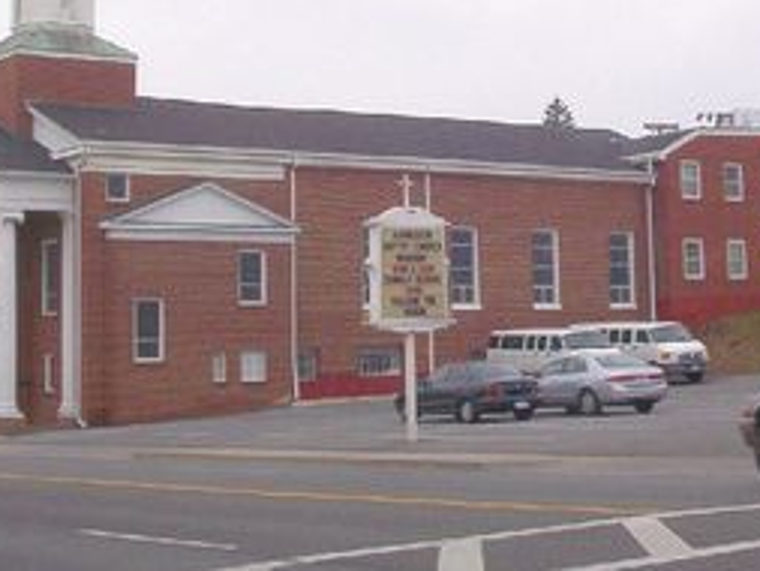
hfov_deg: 23.7
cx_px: 496
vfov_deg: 17.7
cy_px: 44
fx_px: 1801
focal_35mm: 82
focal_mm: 6
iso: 100
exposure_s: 1/278
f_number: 4.5
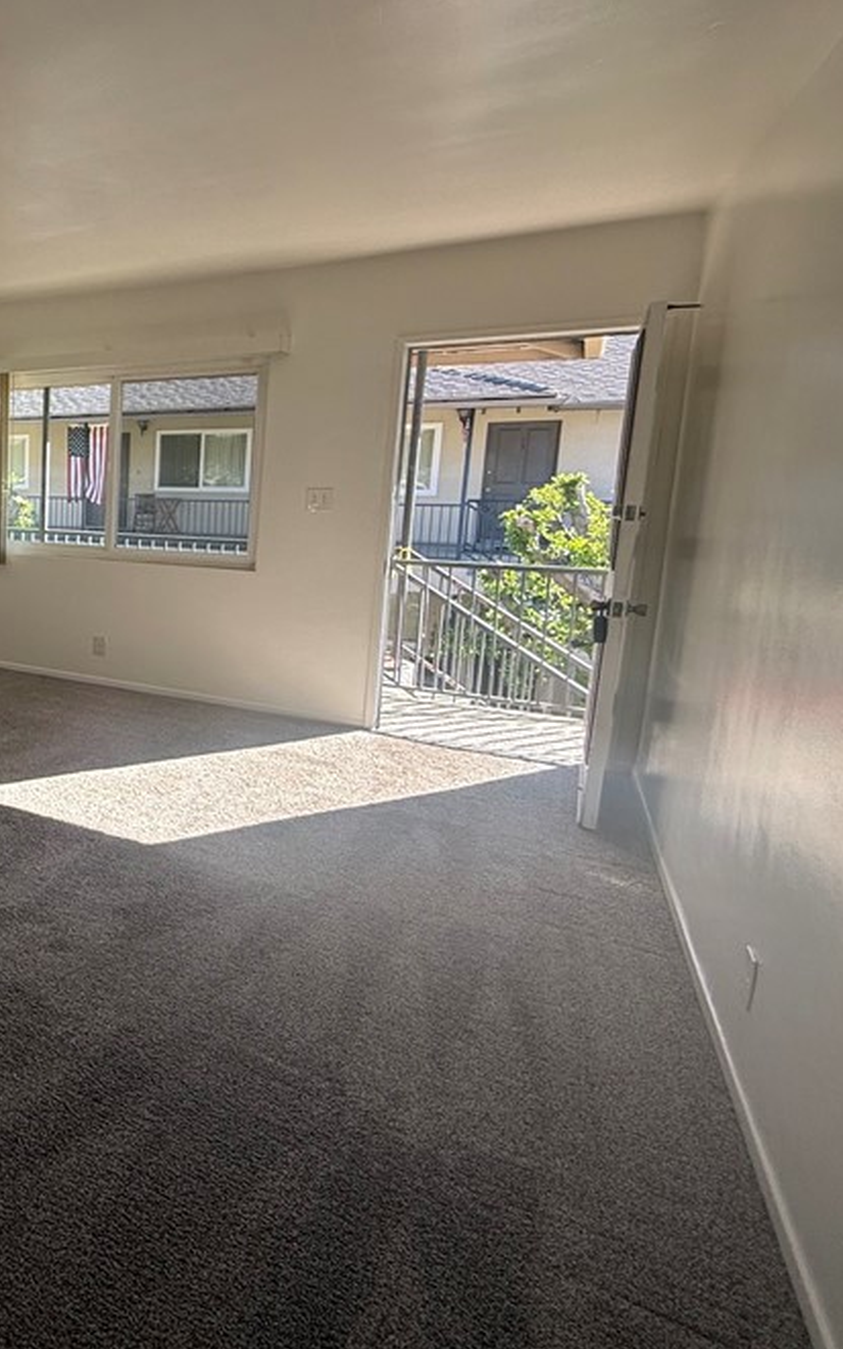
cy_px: 580
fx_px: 846
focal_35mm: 23
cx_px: -149
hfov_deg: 39.6
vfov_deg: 76.7
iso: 64
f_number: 2.2
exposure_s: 1/154
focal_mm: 2.22
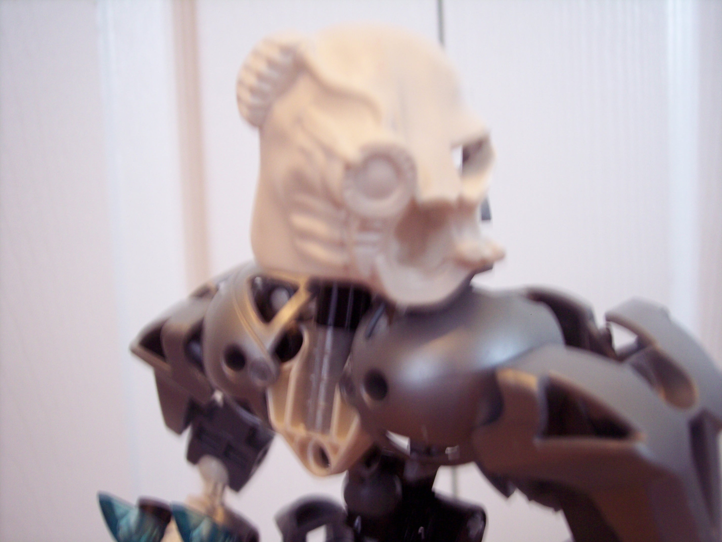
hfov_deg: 47.9
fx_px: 813
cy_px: 271
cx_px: 361
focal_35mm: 39
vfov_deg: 36.8
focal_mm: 8
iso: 200
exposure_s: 1/8
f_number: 3.4
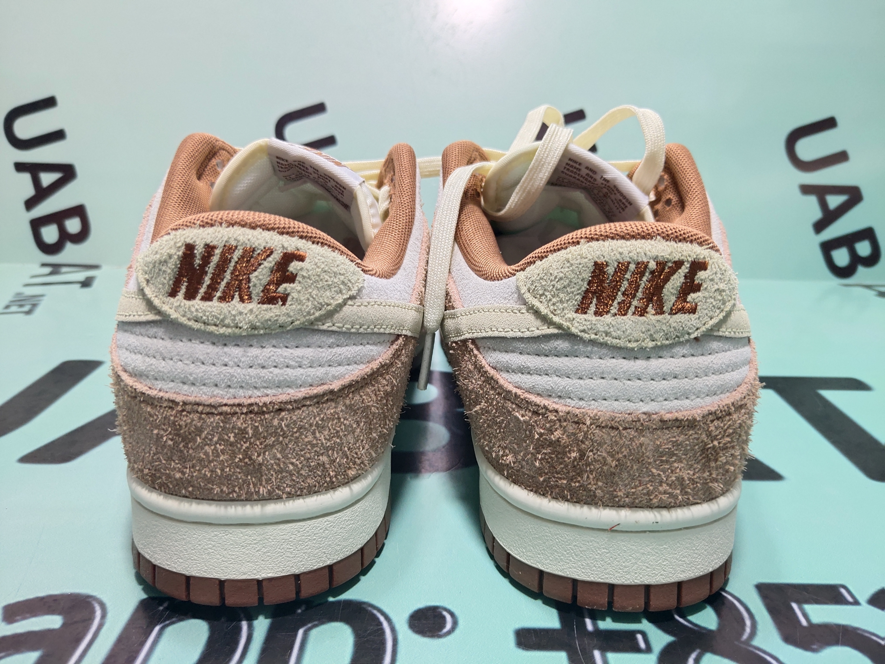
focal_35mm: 30
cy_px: 332
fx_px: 767
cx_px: 442
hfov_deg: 60.0
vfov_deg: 46.8
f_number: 1.79
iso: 50
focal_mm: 4.35
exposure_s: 1/658
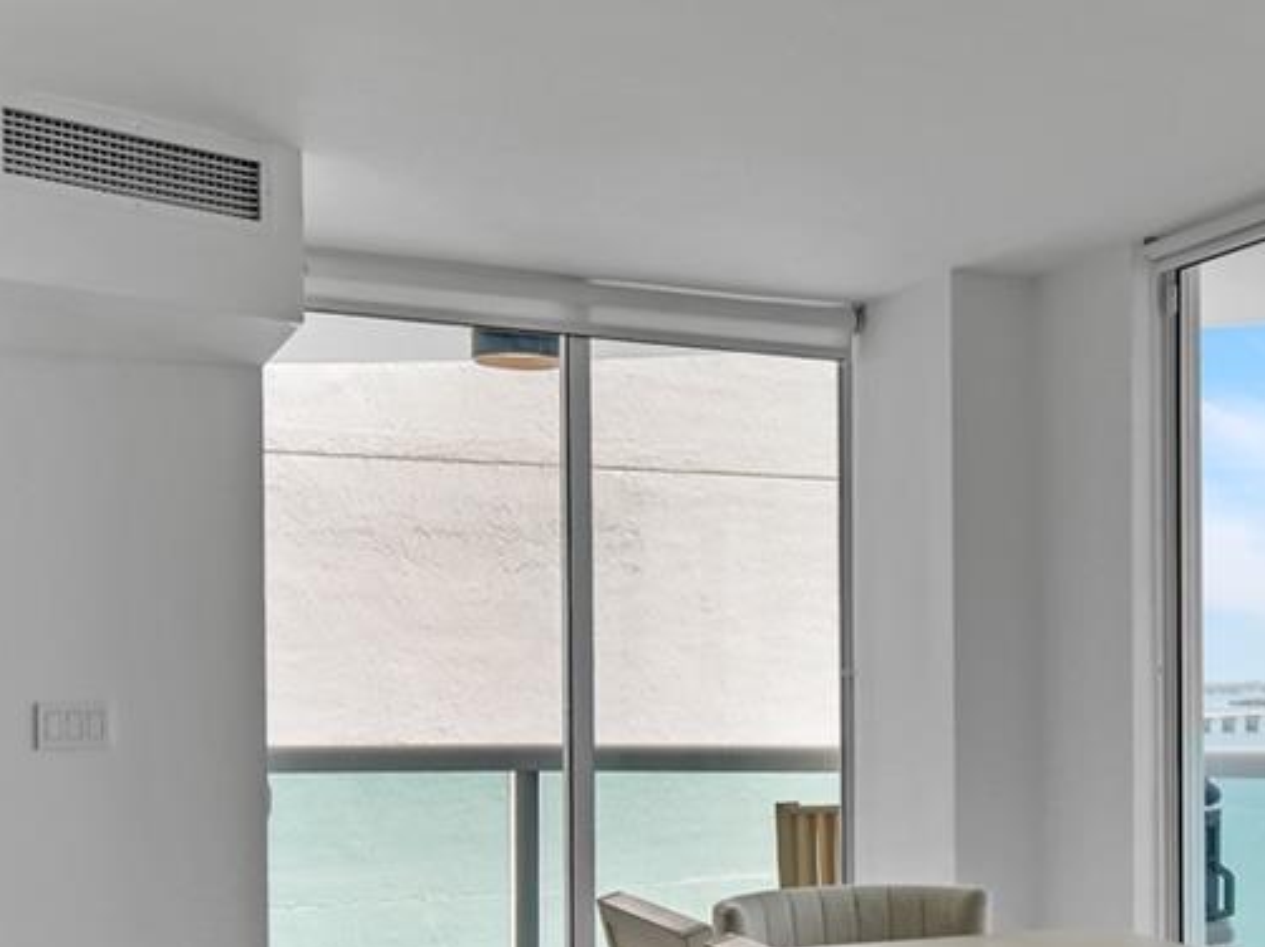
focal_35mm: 46
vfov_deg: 30.8
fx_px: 1680
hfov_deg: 40.0
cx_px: 963
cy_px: 733
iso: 250
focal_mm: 10
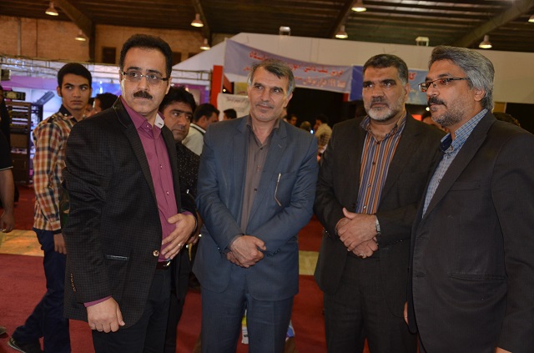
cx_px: 267
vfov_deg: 35.3
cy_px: 176
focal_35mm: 38
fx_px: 555
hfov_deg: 51.4
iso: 800
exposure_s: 1/60
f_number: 4
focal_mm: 25
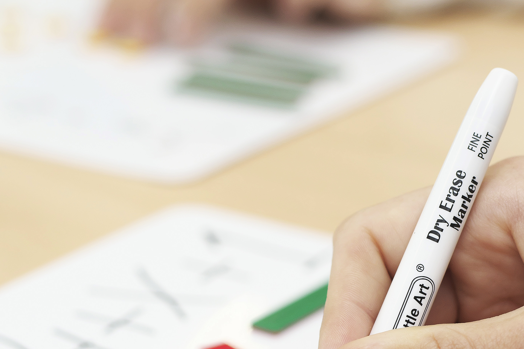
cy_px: 323
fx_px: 2183
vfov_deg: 9.1
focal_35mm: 150
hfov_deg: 13.7
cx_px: 300
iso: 400
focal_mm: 50
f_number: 2.8
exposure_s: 1/200
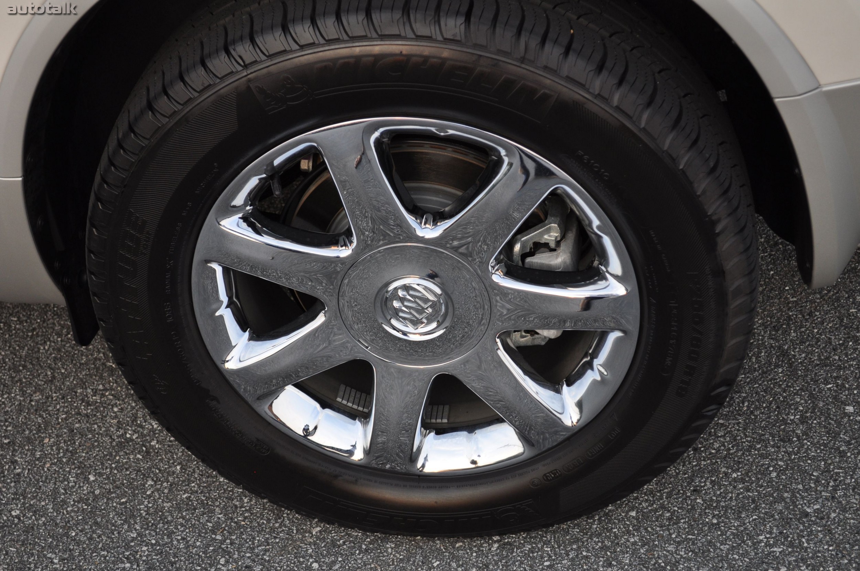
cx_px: 430
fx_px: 1432
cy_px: 286
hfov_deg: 33.4
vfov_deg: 22.6
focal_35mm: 60
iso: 400
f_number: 5.6
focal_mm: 40
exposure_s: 1/125
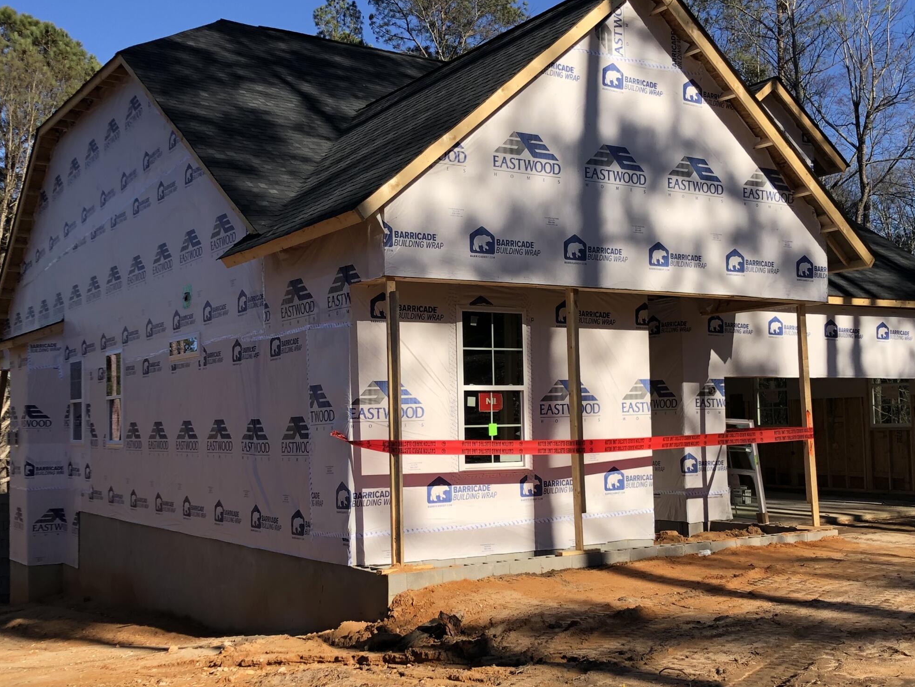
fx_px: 1137
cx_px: 469
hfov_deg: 43.8
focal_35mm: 43
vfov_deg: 33.6
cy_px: 358
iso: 20
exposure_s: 1/1600
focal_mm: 4
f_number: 1.8
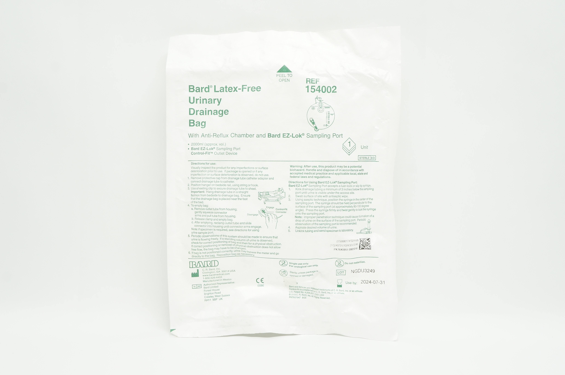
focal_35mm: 42
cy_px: 188
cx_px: 282
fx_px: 658
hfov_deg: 46.4
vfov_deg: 31.8
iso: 400
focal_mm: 28
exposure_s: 1/25
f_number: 9
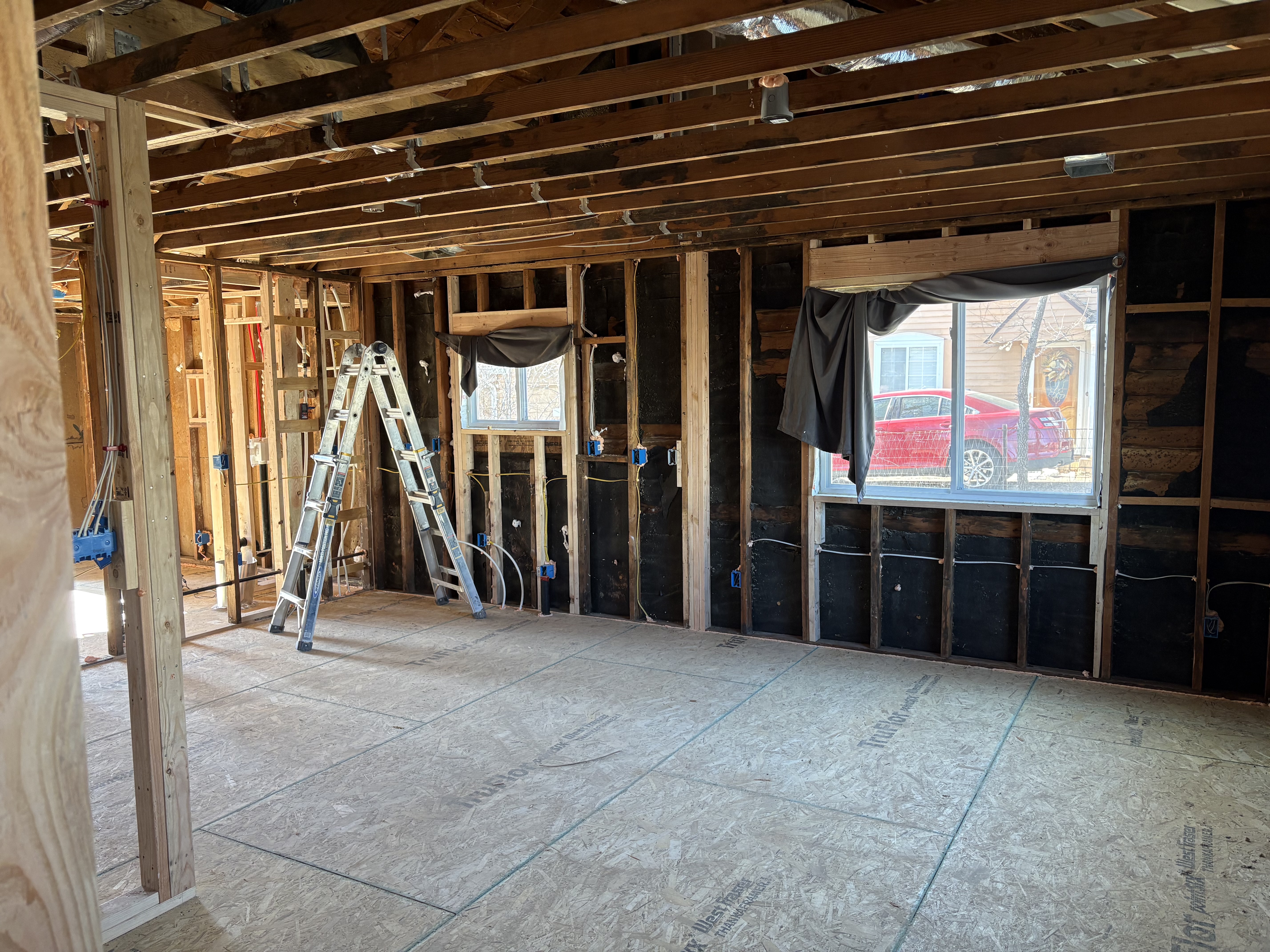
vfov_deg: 53.1
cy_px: 476
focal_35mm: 26
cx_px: 635
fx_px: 954
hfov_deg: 67.3
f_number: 1.6
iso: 125
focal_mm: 5.96
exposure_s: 1/86
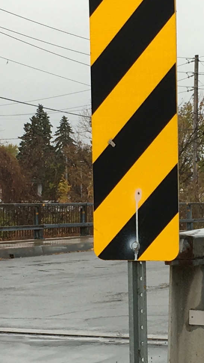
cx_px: 176
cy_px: 261
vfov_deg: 16.3
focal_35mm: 131
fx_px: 1259
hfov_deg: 9.2
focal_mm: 4.15
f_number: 2.2
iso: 25
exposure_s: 1/149
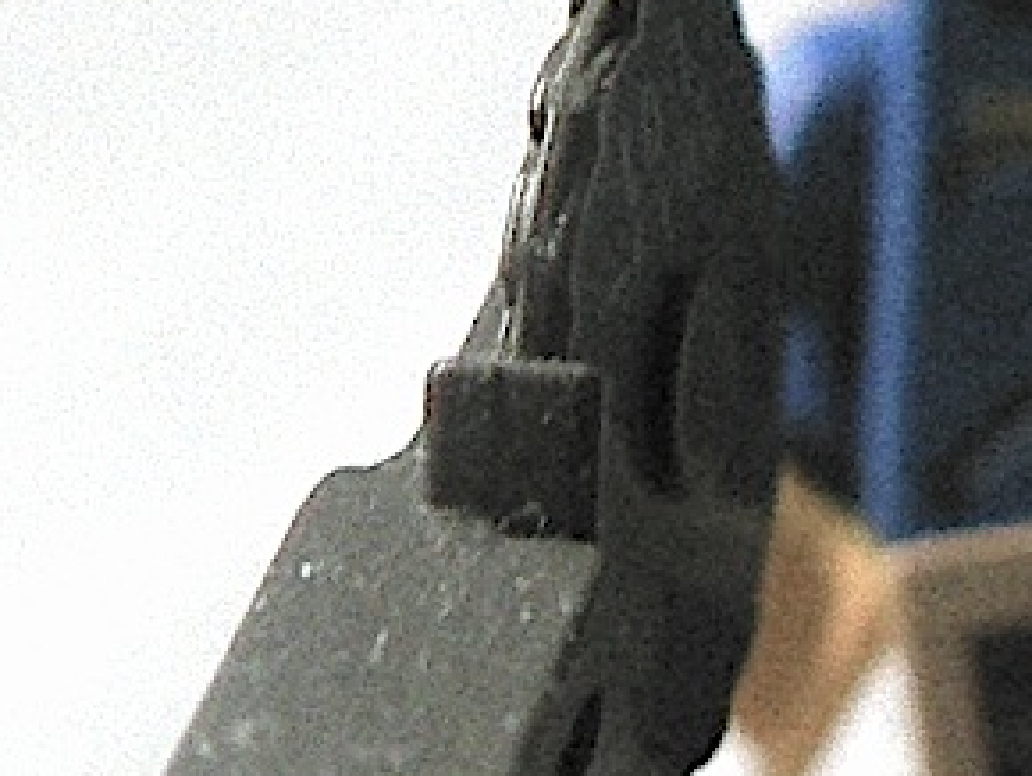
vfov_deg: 15.0
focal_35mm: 99
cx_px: 899
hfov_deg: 19.5
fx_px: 2954
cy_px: 317
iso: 400
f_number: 2.8
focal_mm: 6
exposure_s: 1/40
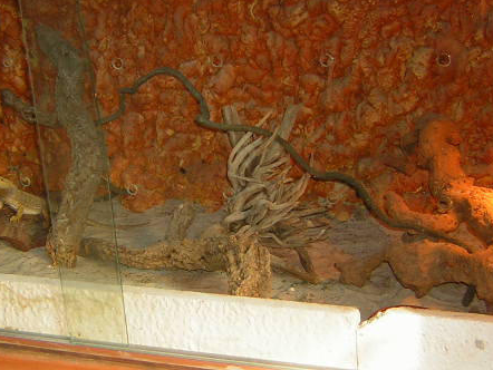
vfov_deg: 21.6
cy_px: 192
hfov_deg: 28.5
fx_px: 969
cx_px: 219
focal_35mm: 68
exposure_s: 1/30
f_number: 2.9
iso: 50
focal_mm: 6.1
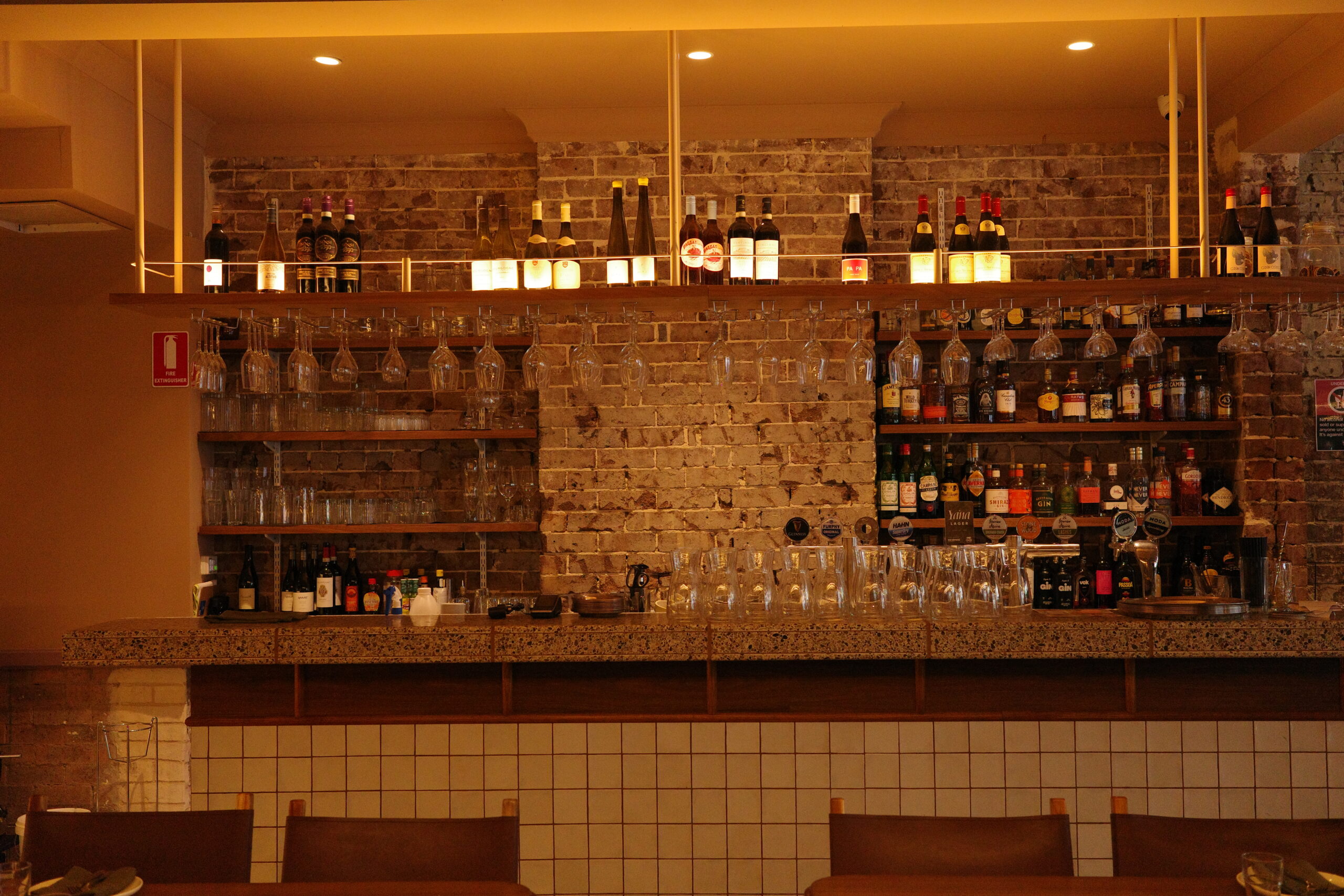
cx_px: 672
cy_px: 448
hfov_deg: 48.5
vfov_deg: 33.4
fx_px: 1493
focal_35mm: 40
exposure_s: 1/125
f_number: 2.8
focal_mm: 26
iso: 2000
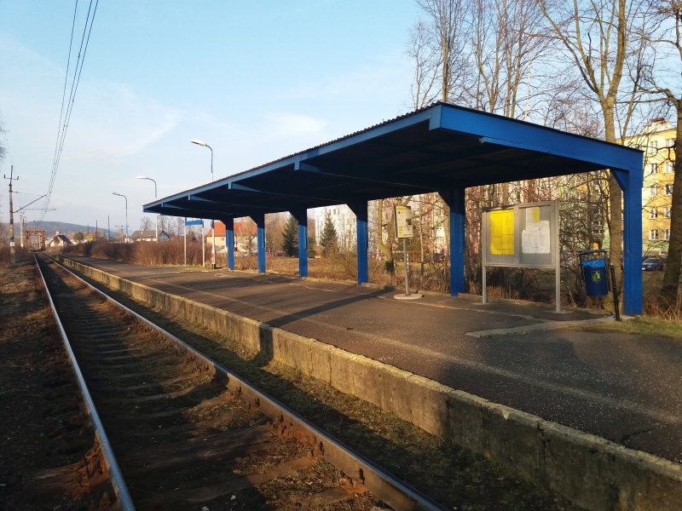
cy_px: 256
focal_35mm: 28
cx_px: 341
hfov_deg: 63.4
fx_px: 552
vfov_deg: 49.7
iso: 64
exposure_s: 1/501
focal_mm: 3.7
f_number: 1.9
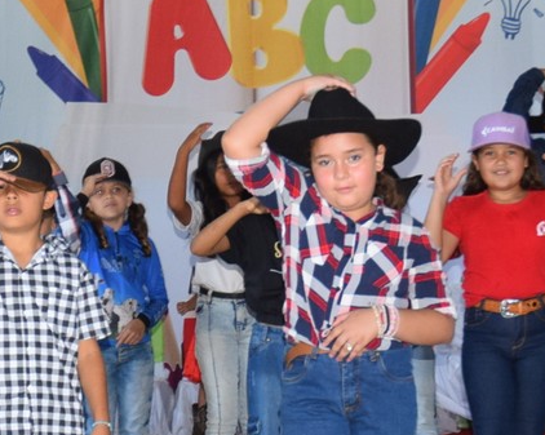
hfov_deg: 13.4
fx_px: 2321
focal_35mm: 144
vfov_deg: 10.7
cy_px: 289
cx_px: 185
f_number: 4.5
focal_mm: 24
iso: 800
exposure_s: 1/80
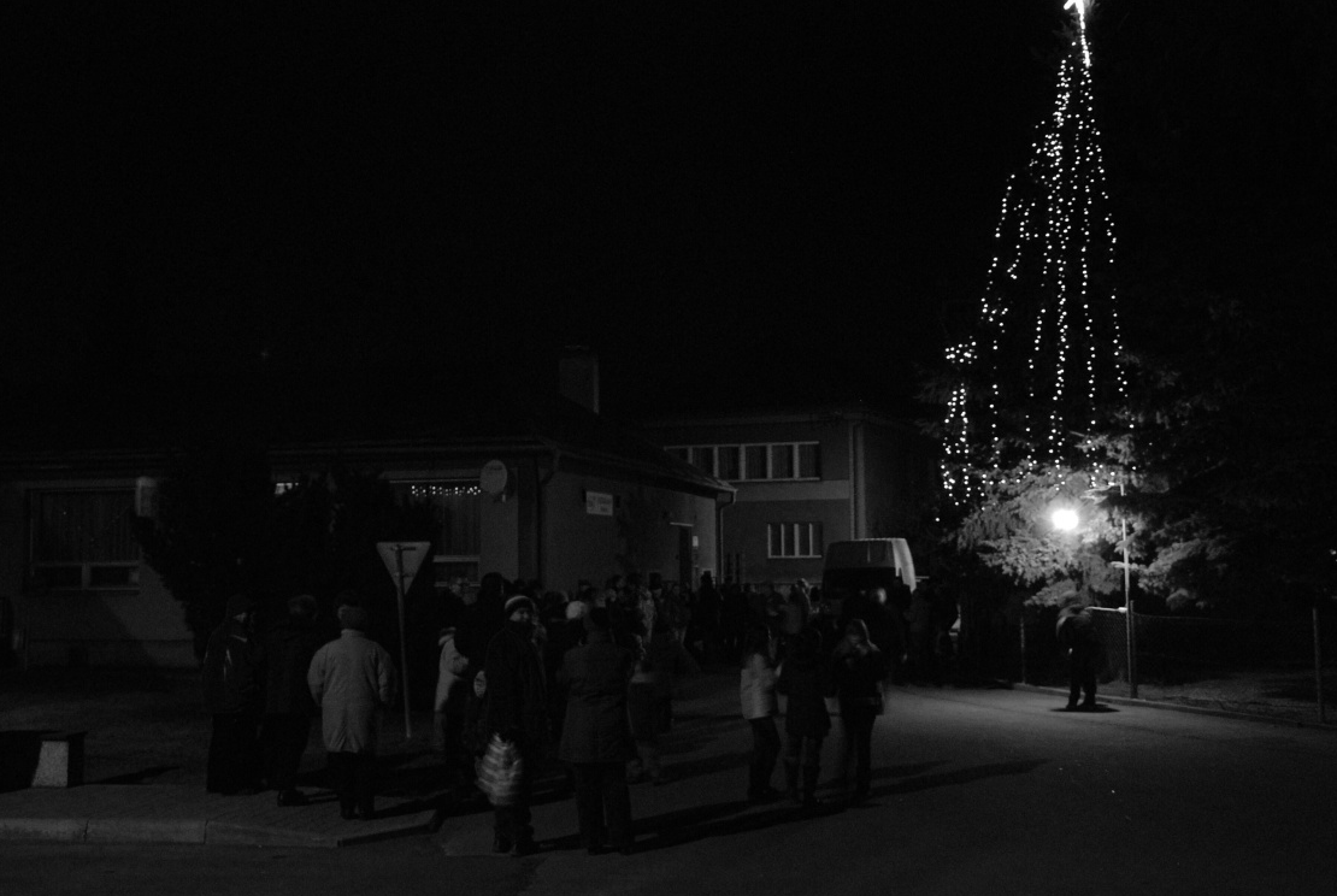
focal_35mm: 41
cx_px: 668
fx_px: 1508
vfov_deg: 33.1
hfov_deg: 47.8
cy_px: 442
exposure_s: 1/3
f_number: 4
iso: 1600
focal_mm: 25
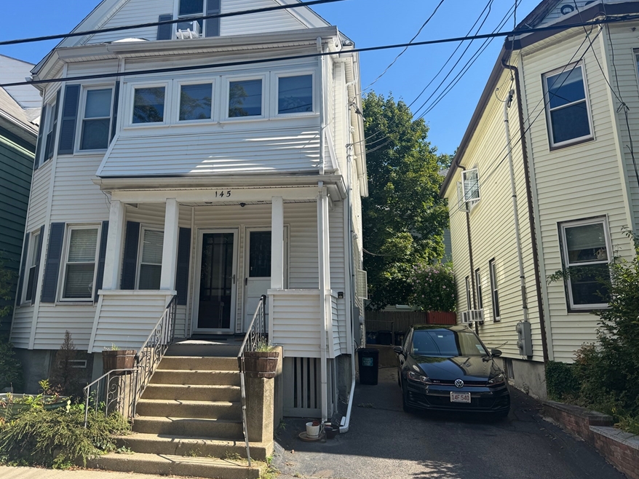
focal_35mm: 28
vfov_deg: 49.5
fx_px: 517
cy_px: 203
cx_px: 274
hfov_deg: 63.2
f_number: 1.78
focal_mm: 6.76
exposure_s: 1/2415
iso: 80
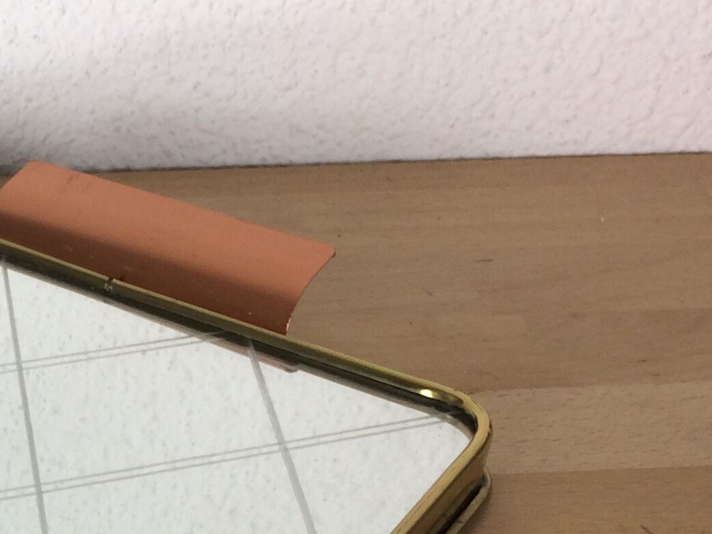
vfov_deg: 15.6
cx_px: -165
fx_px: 1872
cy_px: 655
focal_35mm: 91
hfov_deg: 20.1
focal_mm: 4.15
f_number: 2.2
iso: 40
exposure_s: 1/50
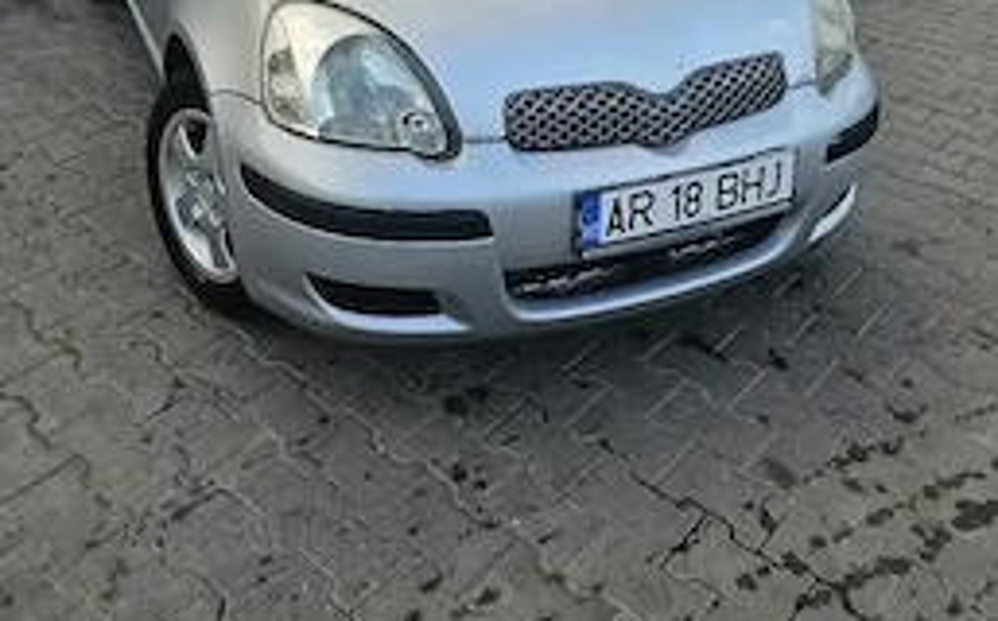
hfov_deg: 51.4
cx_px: 419
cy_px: -105
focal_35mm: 38
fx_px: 1032
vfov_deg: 29.3
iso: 20
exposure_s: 1/101
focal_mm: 6.3
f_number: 1.7
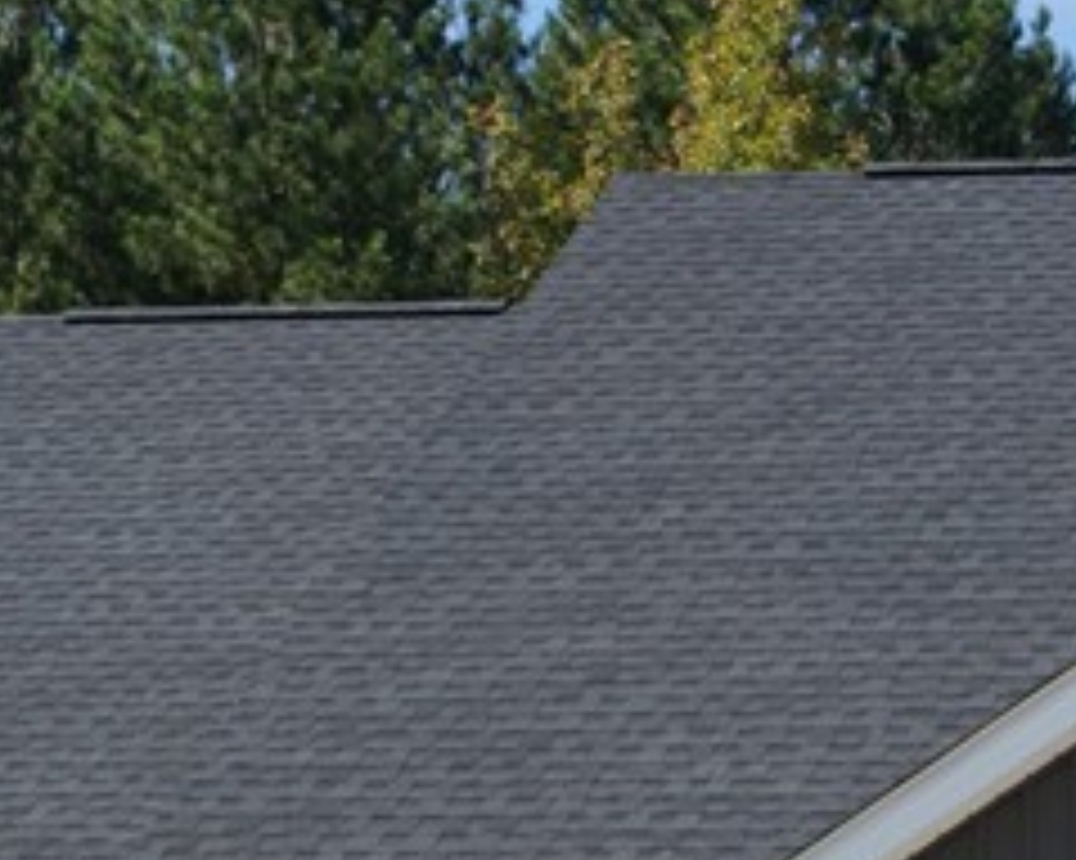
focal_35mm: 141
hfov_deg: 13.1
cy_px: 1189
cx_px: 1526
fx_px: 4488
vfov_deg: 10.6
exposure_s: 1/160
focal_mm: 22
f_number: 13
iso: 100
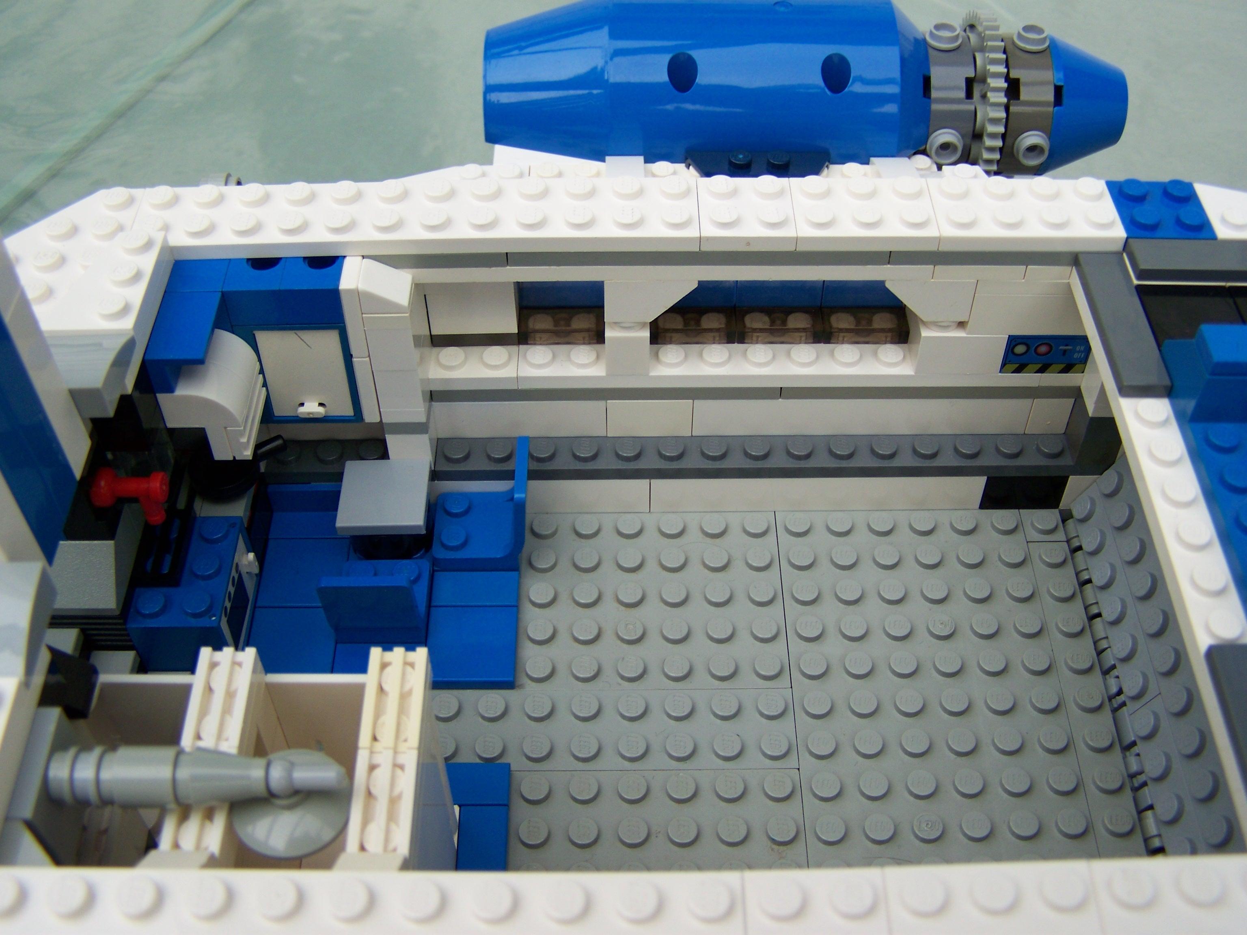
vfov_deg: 37.7
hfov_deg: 49.0
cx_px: 624
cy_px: 468
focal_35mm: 38
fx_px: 1369
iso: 64
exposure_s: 1/160
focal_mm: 6.3
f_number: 2.8
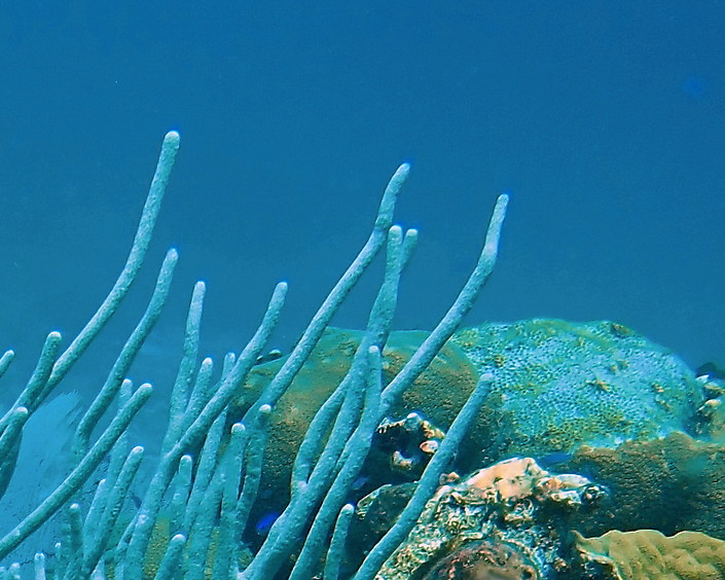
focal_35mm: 93
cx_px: -66
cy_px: 857
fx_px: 1996
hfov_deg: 19.7
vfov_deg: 15.3
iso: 100
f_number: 3.9
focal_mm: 5
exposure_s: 1/250
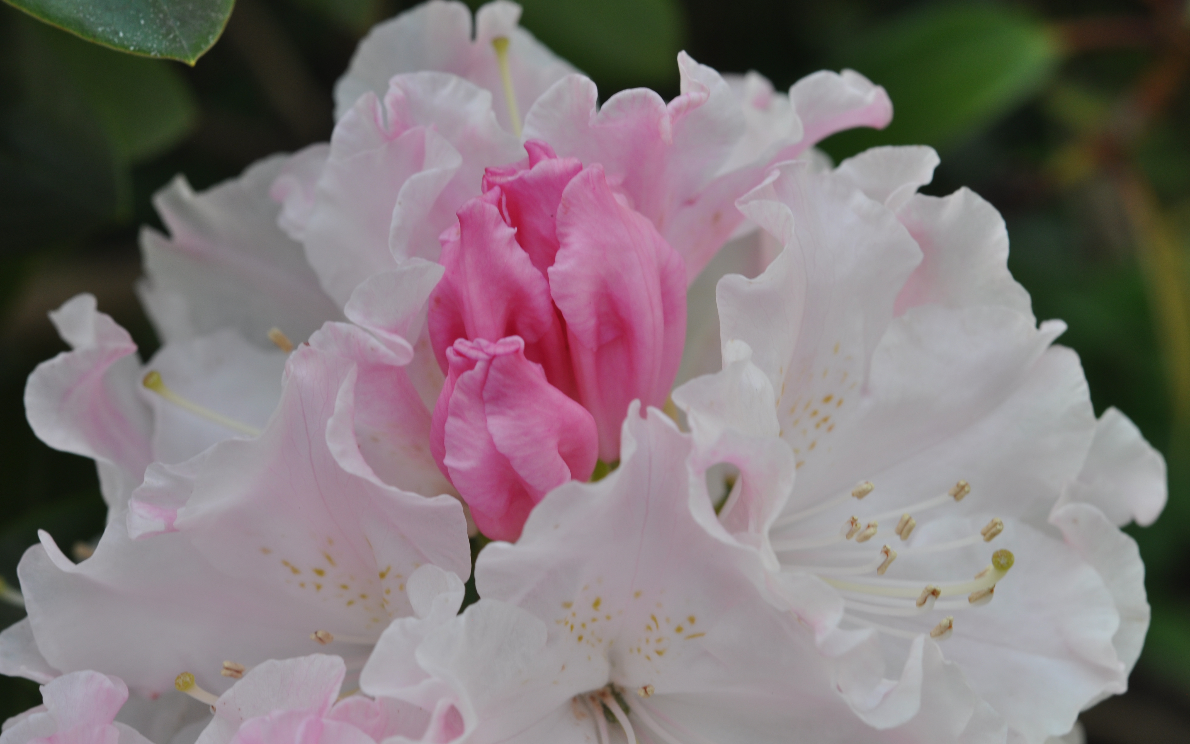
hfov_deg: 22.6
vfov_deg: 14.2
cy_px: 353
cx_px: 596
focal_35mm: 92
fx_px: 2984
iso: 220
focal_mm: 60
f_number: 8
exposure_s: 1/125
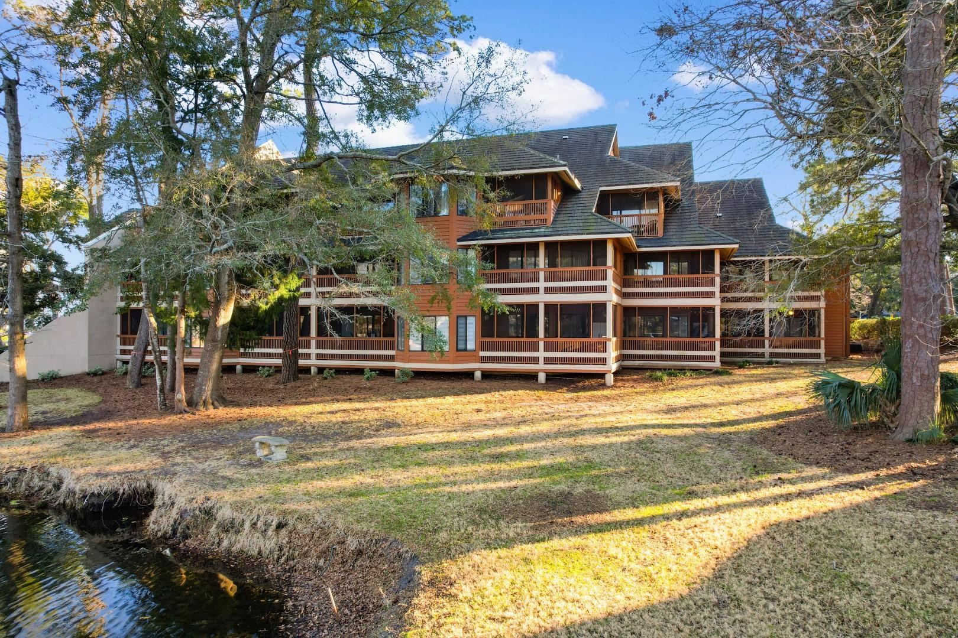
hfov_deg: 78.6
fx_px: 585
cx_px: 479
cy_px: 319
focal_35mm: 22
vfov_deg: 57.2
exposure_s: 1/25
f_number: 2.8
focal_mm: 8.38
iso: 100
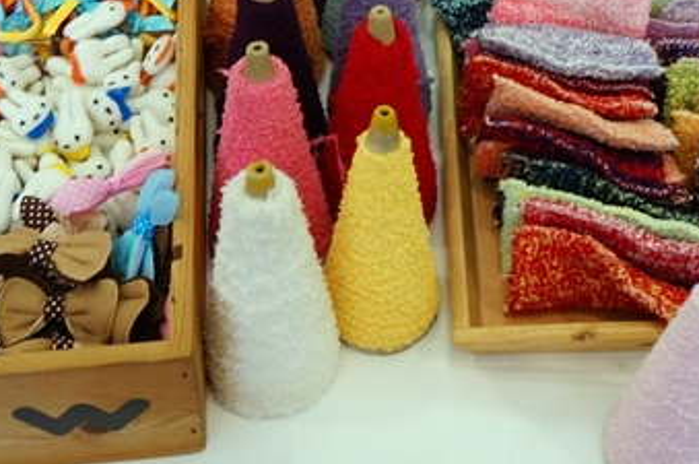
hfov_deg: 30.4
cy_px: -33
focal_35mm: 66
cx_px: 459
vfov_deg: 19.7
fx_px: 1280
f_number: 3.5
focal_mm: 16
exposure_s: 1/60
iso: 400
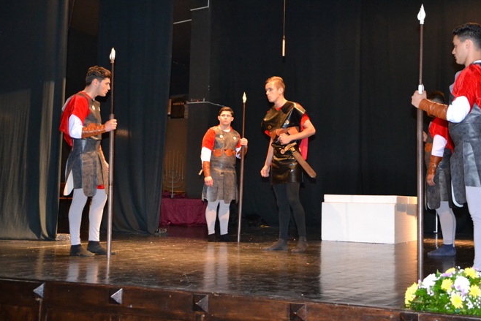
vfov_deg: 27.5
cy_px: 135
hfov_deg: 40.3
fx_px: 655
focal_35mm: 49
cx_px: 273
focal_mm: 28
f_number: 4
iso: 3200
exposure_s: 1/60
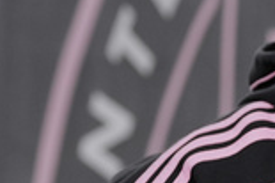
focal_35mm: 701
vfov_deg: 2.0
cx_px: -11
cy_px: 214
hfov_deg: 2.9
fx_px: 5349
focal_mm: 106
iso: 1000
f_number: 3.2
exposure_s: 1/320
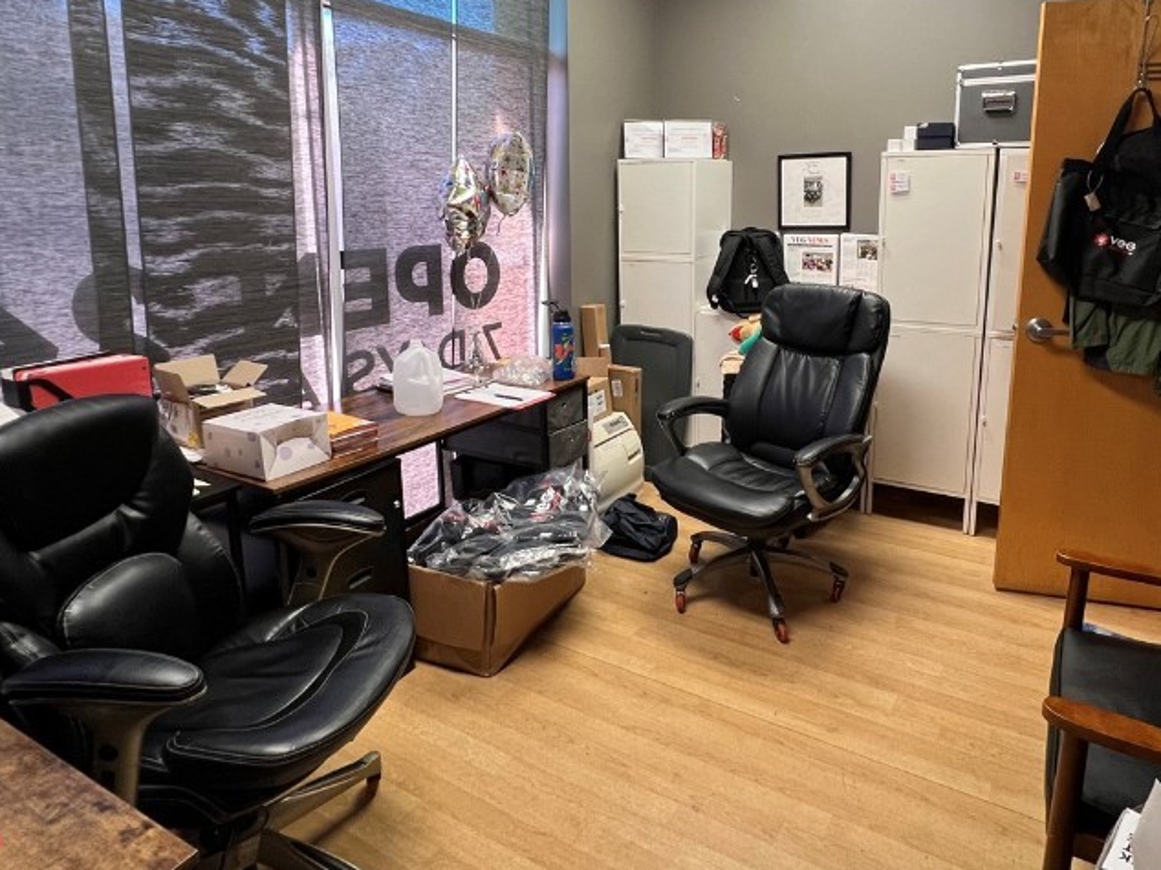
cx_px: 668
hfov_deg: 78.5
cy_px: 326
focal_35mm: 21
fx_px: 704
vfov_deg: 62.5
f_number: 1.8
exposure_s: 1/60
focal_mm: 1.57
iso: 160
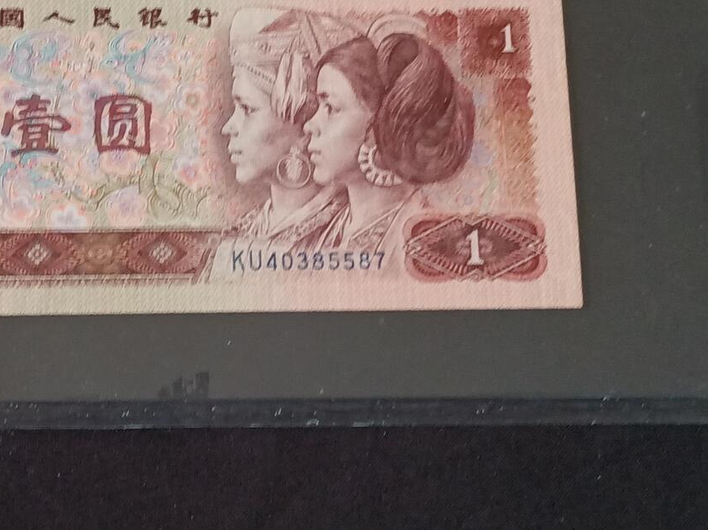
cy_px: 132
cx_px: 191
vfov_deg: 17.9
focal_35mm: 82
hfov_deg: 23.6
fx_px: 1676
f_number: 1.8
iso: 919
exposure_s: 1/33.3
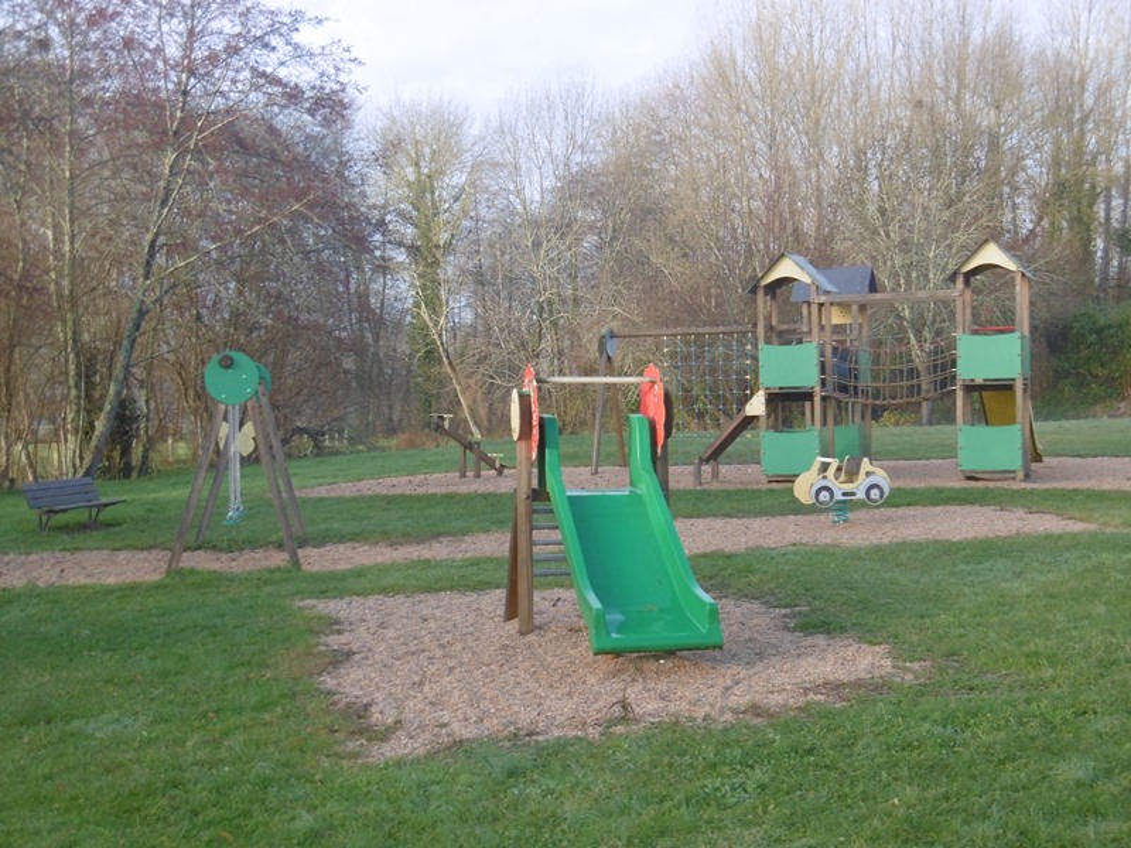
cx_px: 566
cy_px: 424
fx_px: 1666
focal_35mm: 51
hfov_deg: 37.5
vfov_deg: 28.6
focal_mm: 9.2
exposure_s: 1/80
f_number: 4
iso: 100
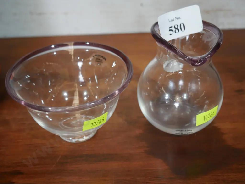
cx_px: 122
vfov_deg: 36.0
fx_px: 283
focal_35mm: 40
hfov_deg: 46.8
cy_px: 92
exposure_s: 1/60
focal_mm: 20
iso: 640
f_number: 4.5
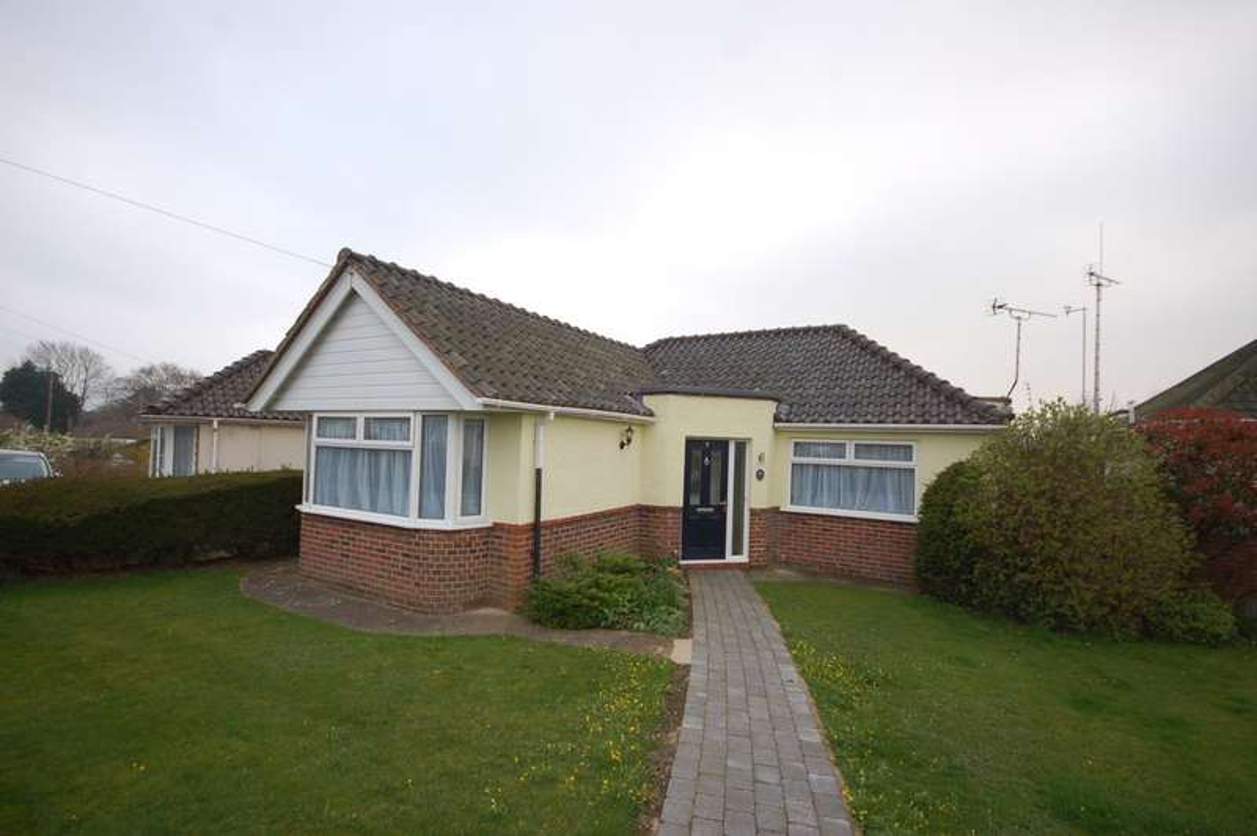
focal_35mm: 15
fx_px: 523
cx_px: 628
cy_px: 418
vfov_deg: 77.2
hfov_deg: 100.4
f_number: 4.5
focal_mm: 10
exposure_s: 1/80
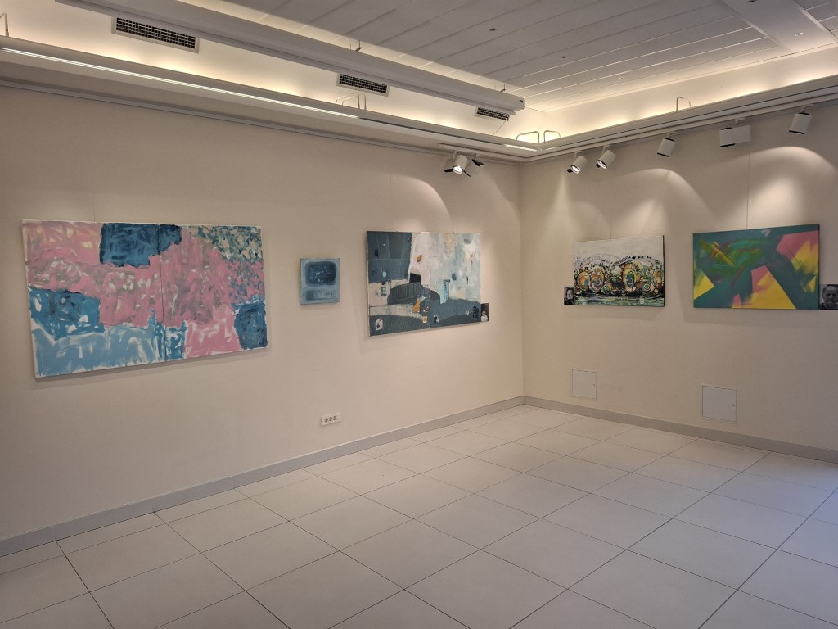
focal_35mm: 23
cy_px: 314
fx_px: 557
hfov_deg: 73.9
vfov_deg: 58.9
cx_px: 419
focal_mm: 5.54
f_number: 1.8
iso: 80
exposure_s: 1/100
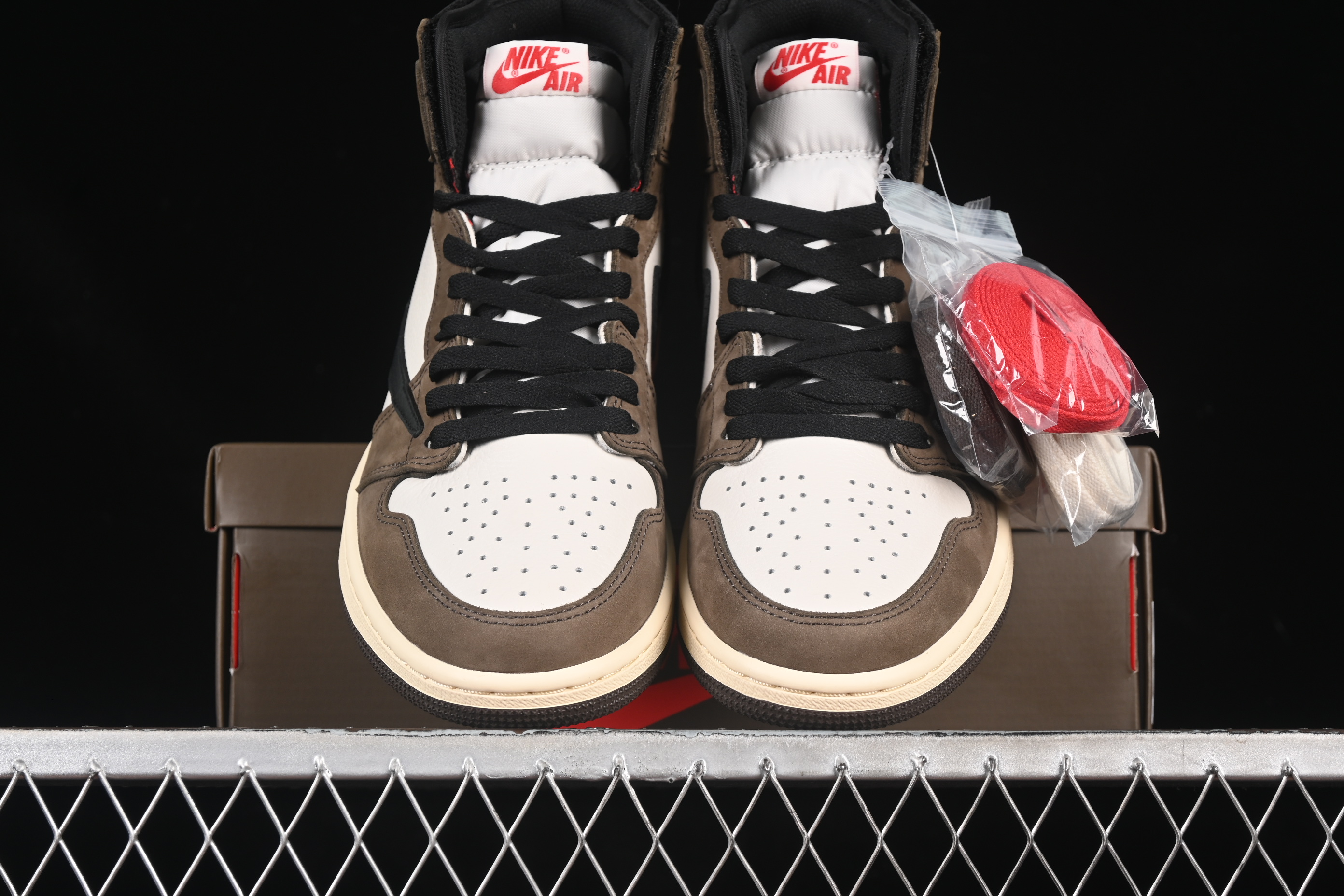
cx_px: 672
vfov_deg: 18.2
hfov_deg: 27.0
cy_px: 448
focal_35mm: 75
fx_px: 2800
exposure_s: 1/60
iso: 160
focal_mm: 50
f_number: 6.3
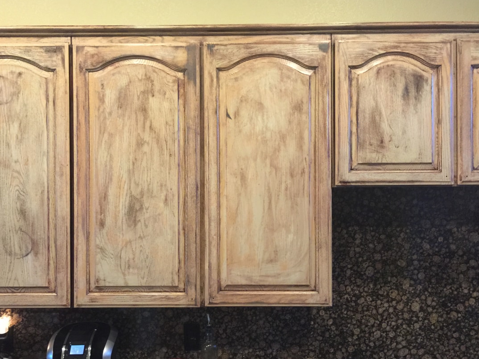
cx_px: 204
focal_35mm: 36
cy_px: 188
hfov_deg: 51.2
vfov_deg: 39.7
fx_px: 498
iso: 125
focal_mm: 4.15
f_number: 2.2
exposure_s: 1/15
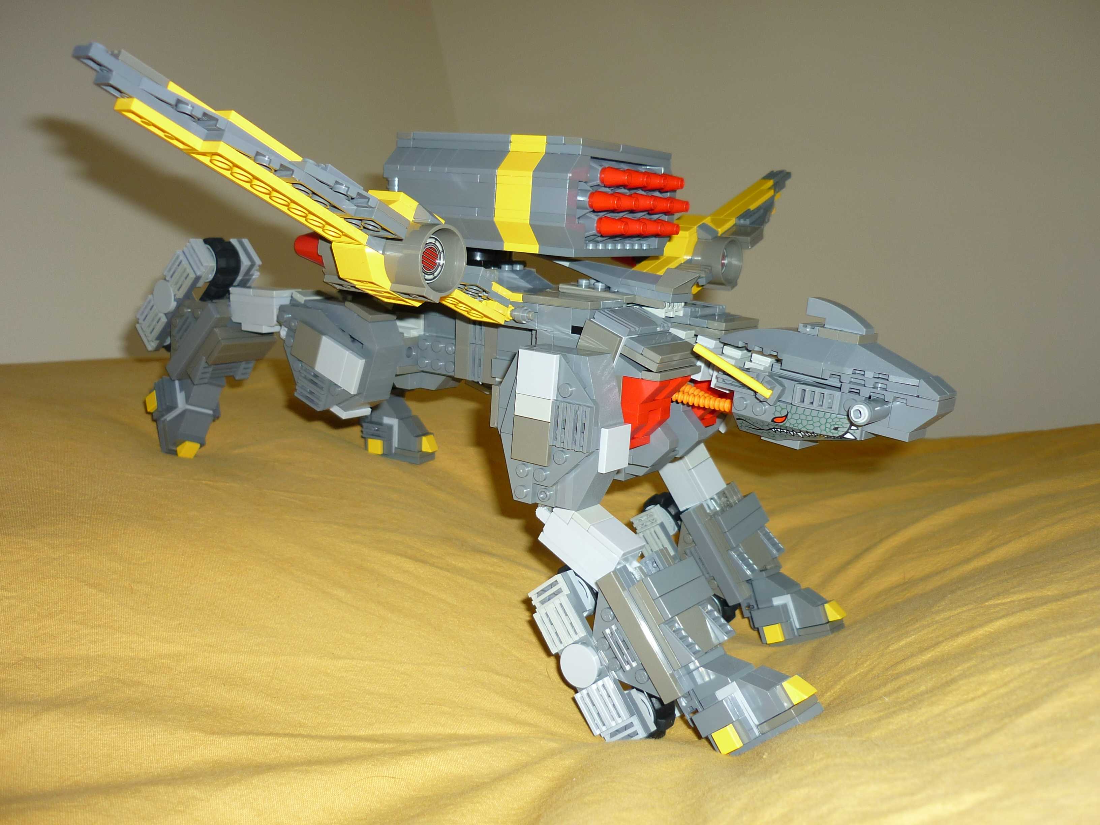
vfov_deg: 42.9
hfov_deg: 55.4
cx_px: 550
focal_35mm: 33
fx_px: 1049
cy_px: 412
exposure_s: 1/30
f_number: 2.8
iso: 100
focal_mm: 5.5
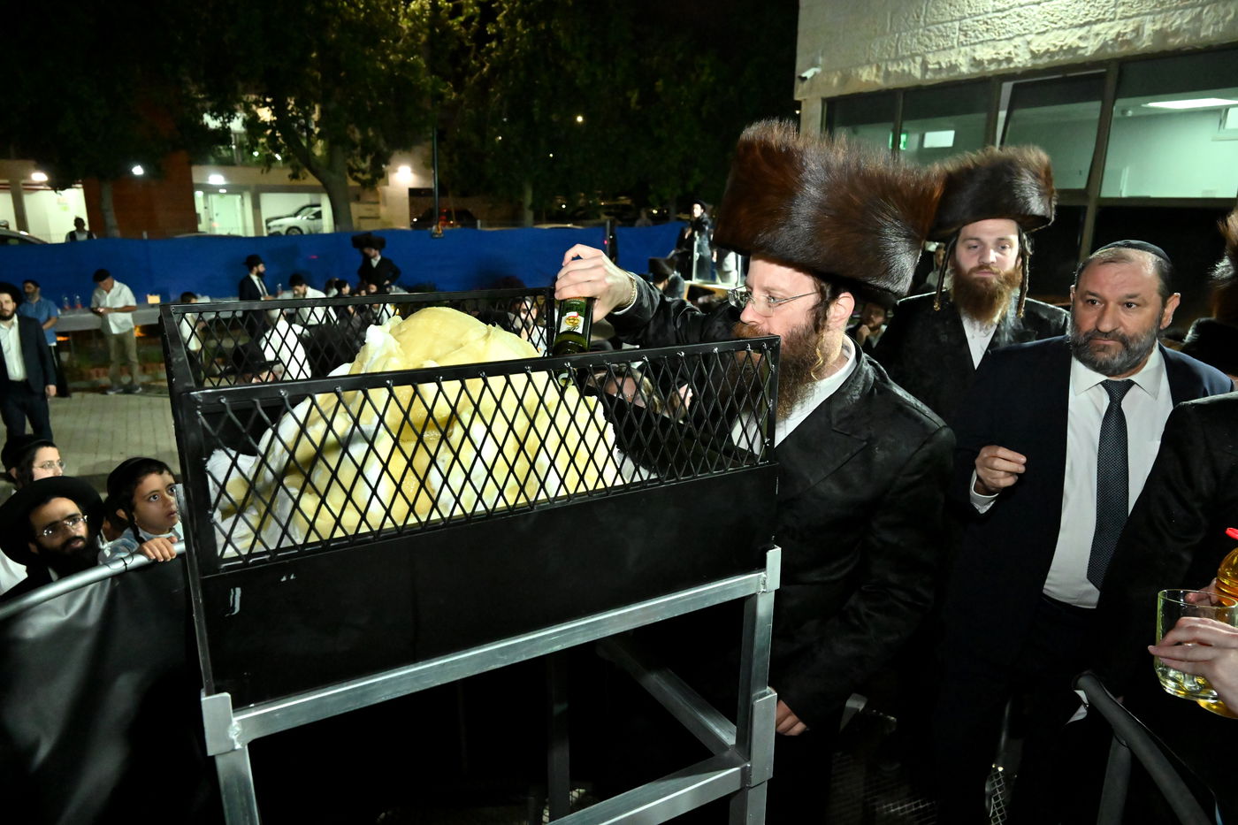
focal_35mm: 24
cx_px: 619
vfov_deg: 53.1
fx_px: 825
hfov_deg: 73.8
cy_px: 412
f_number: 5.6
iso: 8000
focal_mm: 24
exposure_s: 1/200
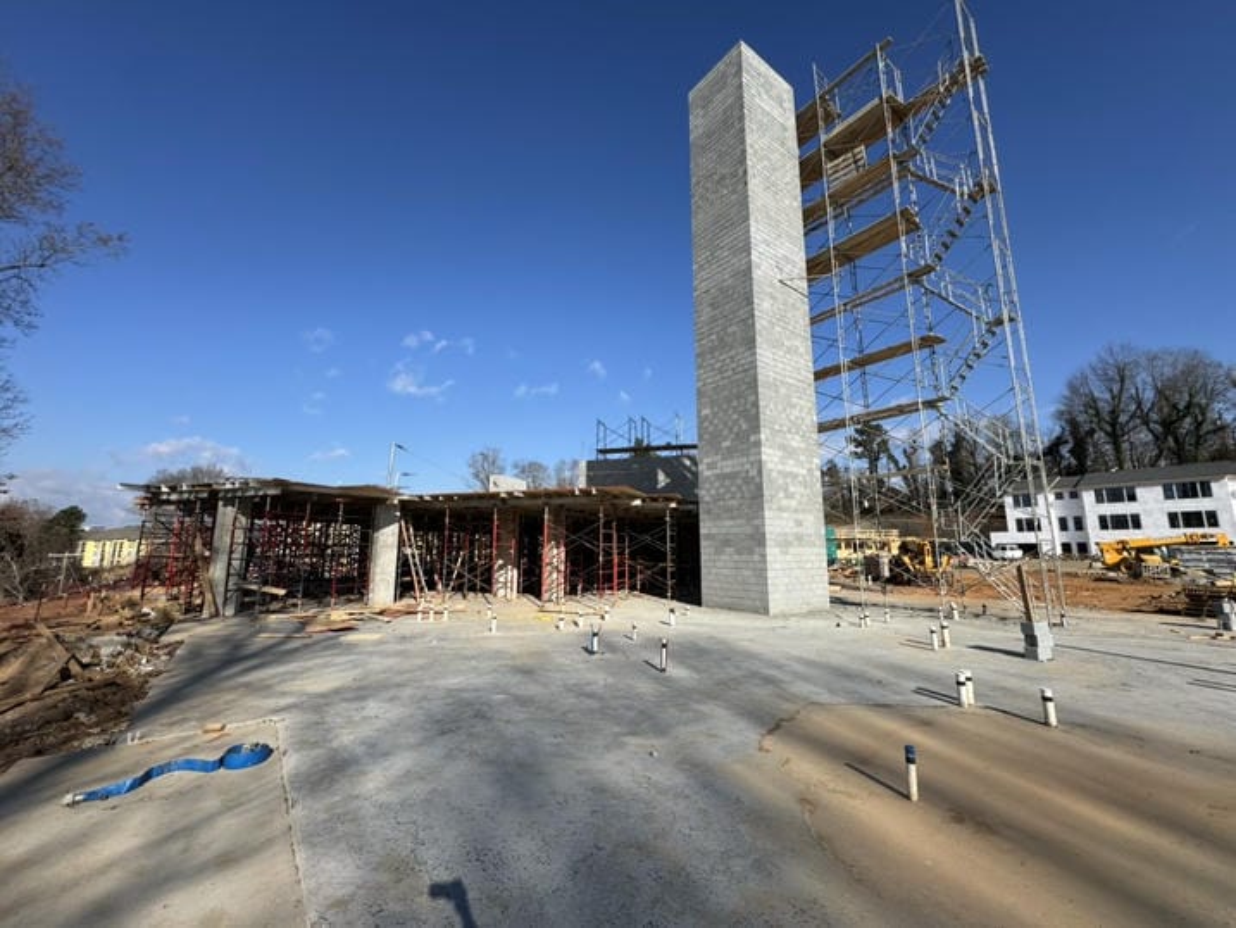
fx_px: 500
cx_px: 618
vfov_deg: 85.7
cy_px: 464
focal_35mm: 14
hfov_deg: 102.1
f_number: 2.2
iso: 50
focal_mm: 2.22
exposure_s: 1/2415
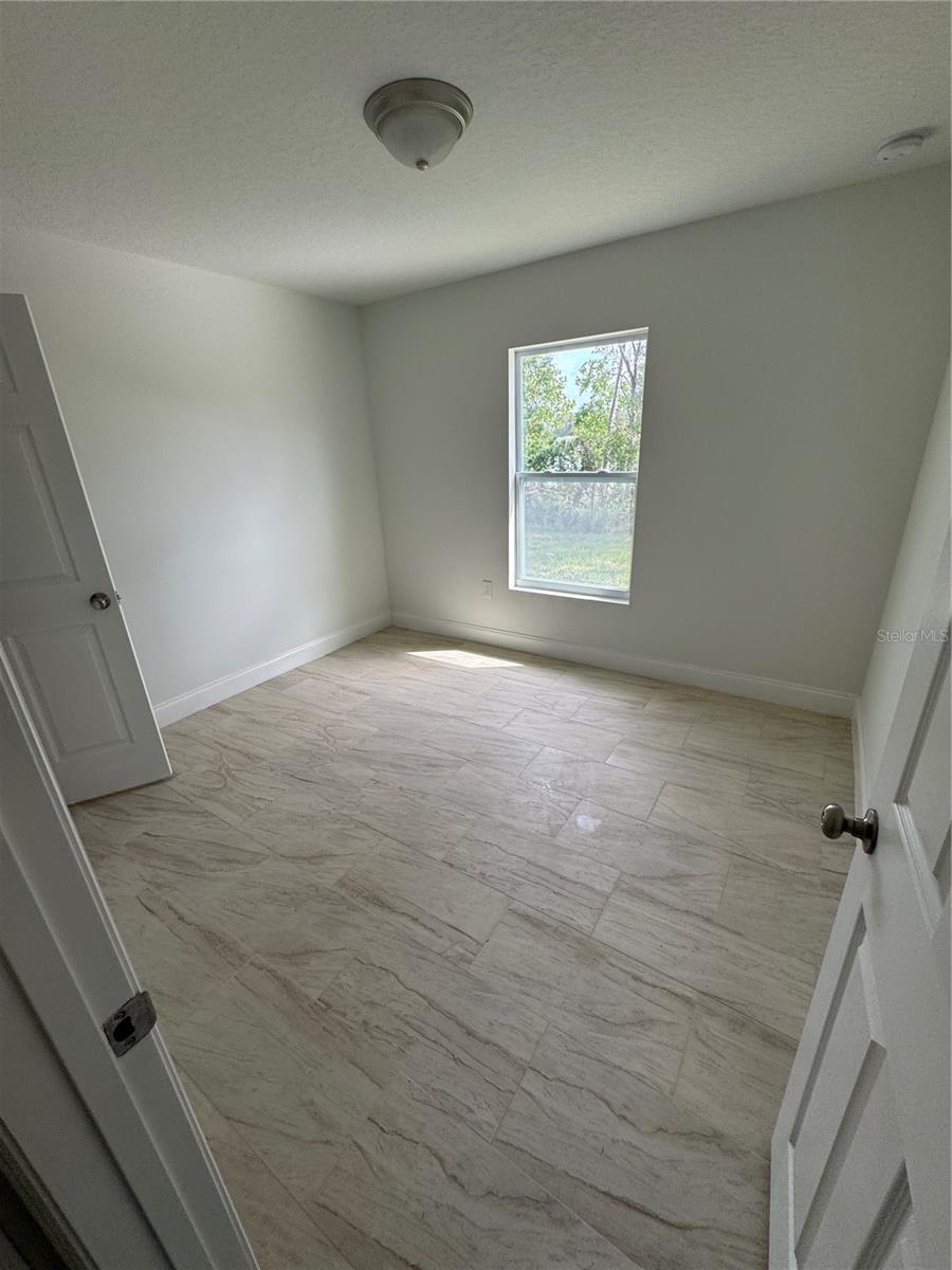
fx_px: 513
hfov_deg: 85.7
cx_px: 476
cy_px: 635
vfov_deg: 102.1
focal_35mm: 14
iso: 50
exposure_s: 1/120
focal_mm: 2.22
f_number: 2.2
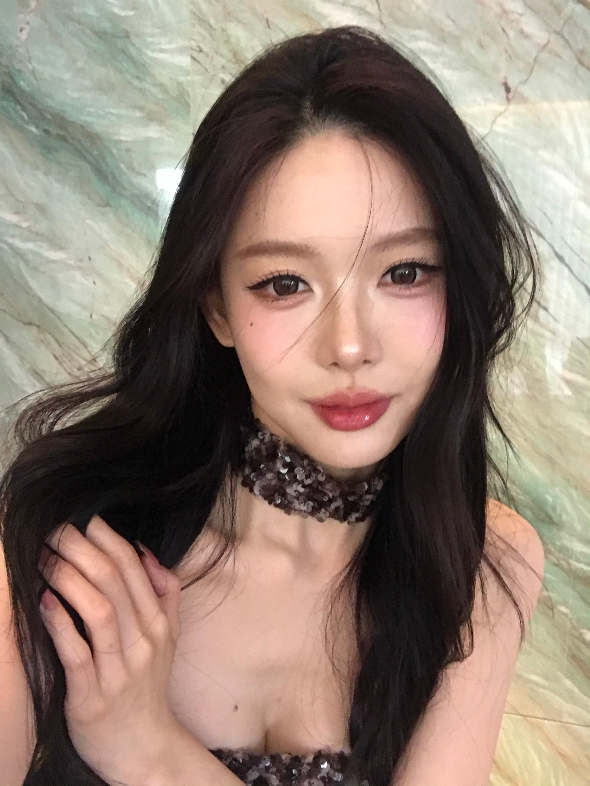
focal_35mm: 32
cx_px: 295
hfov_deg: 44.2
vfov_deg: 56.8
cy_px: 393
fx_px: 726
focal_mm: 2.87
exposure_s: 1/25
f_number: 2.2
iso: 200
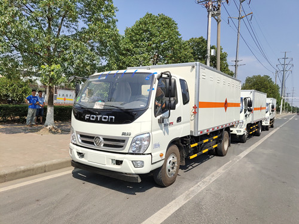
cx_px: 150
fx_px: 259
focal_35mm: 30
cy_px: 112
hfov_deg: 60.0
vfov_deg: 46.8
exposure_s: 1/3017
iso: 50
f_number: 1.8
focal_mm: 4.35
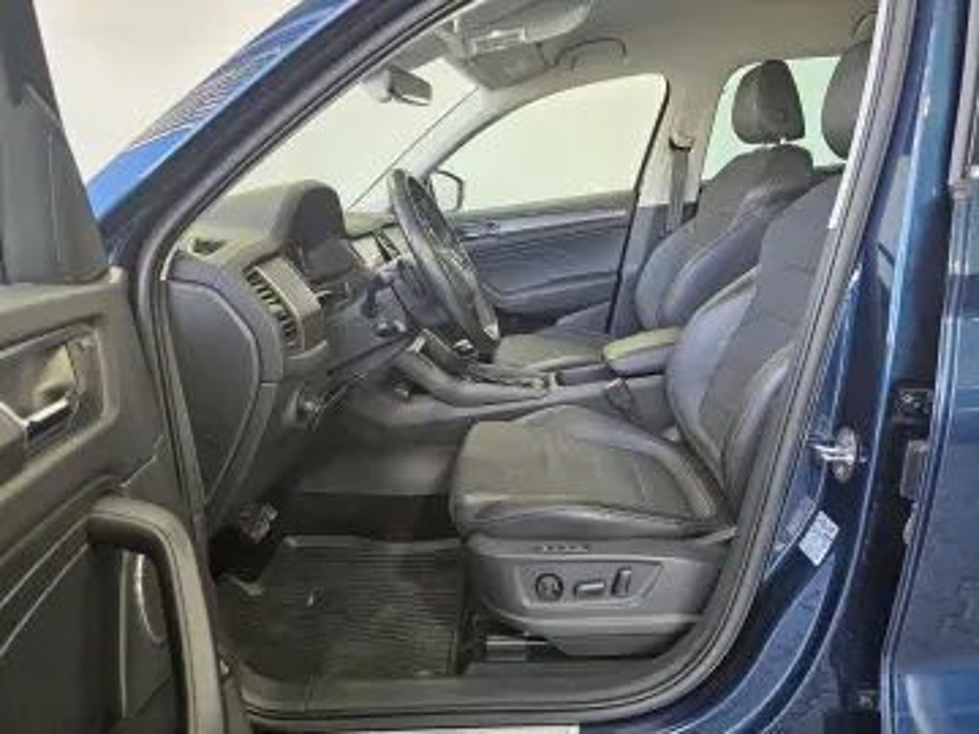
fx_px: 650
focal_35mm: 23
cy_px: 367
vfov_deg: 58.9
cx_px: 490
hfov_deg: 73.9
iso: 200
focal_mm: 6.3
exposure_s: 1/100
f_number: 1.7
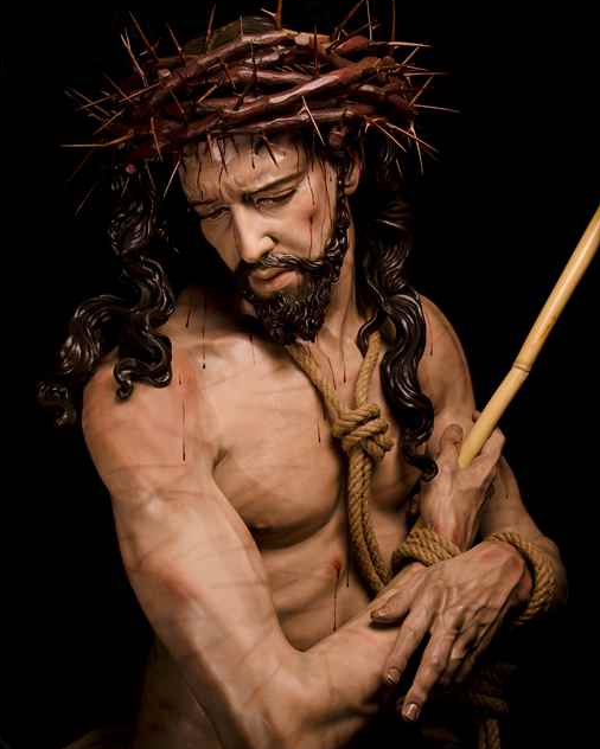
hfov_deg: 5.9
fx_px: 5870
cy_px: 399
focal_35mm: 265
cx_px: 299
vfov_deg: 7.3
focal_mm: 155
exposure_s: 1/250
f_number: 11
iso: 100
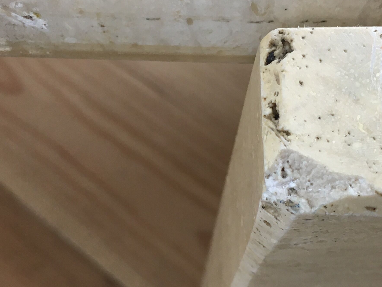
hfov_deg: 29.3
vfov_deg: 22.2
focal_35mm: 66
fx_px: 728
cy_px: 186
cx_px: 225
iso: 64
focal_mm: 4.15
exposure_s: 1/33
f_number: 2.2
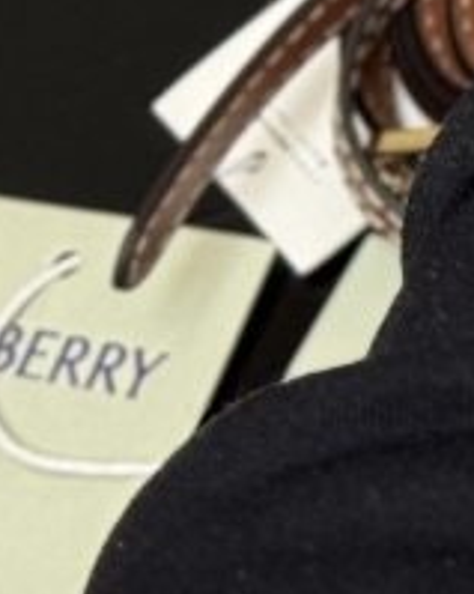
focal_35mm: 339
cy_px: -994
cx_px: 1839
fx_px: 5949
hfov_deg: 4.3
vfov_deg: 5.5
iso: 100
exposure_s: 1/79
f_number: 1.78
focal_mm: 6.76
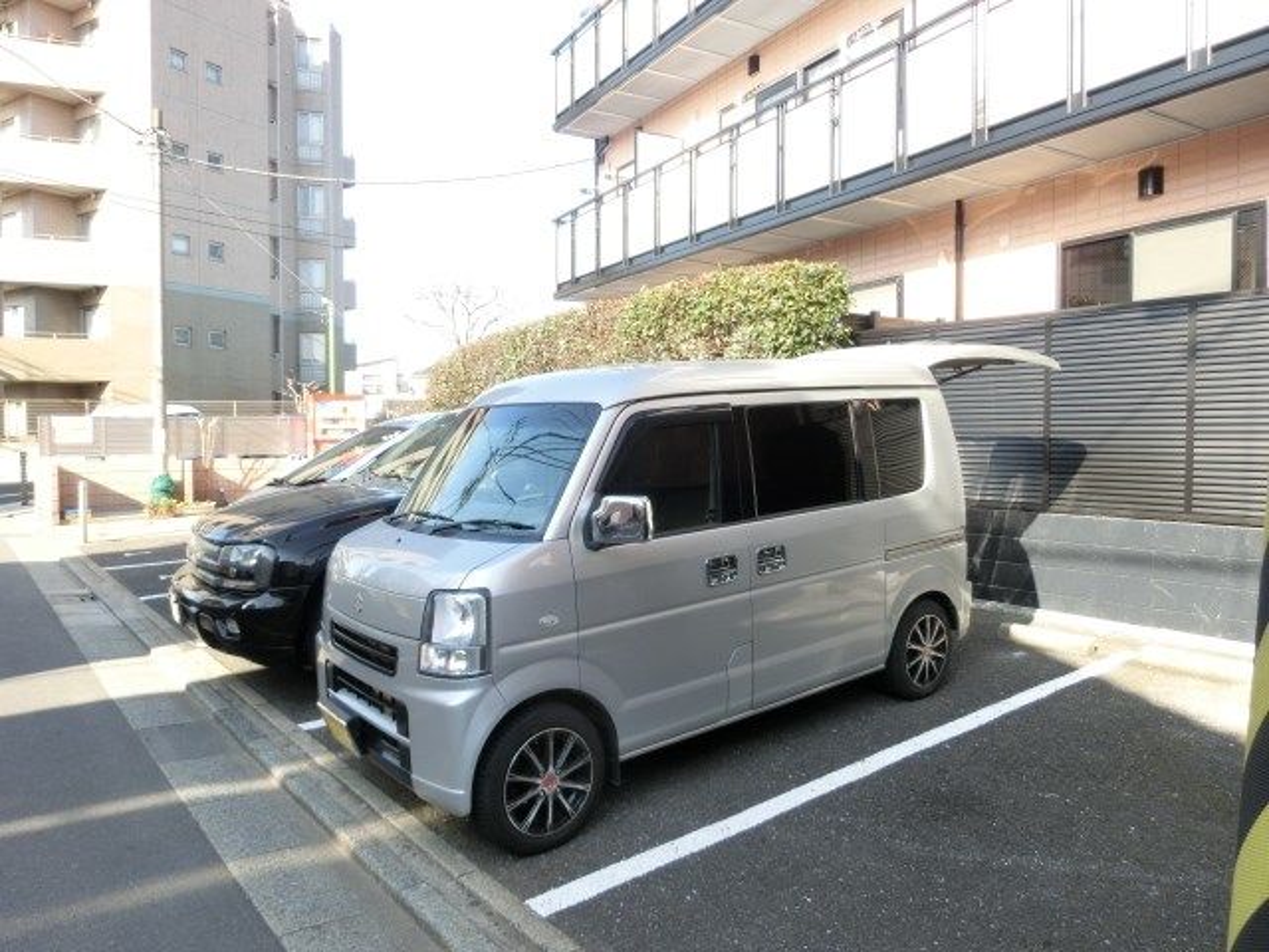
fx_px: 880
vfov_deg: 56.8
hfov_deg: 71.6
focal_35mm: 24
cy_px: 476
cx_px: 634
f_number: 3
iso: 80
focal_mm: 4.24
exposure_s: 1/200
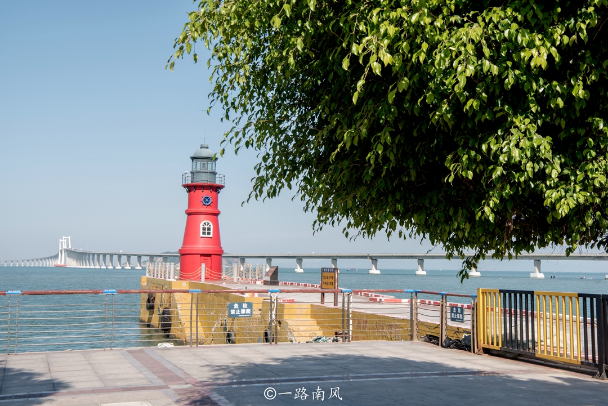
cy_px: 203
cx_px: 304
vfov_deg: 29.3
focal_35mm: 46
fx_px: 777
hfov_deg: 42.7
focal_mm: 46
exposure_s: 1/100
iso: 125
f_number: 14
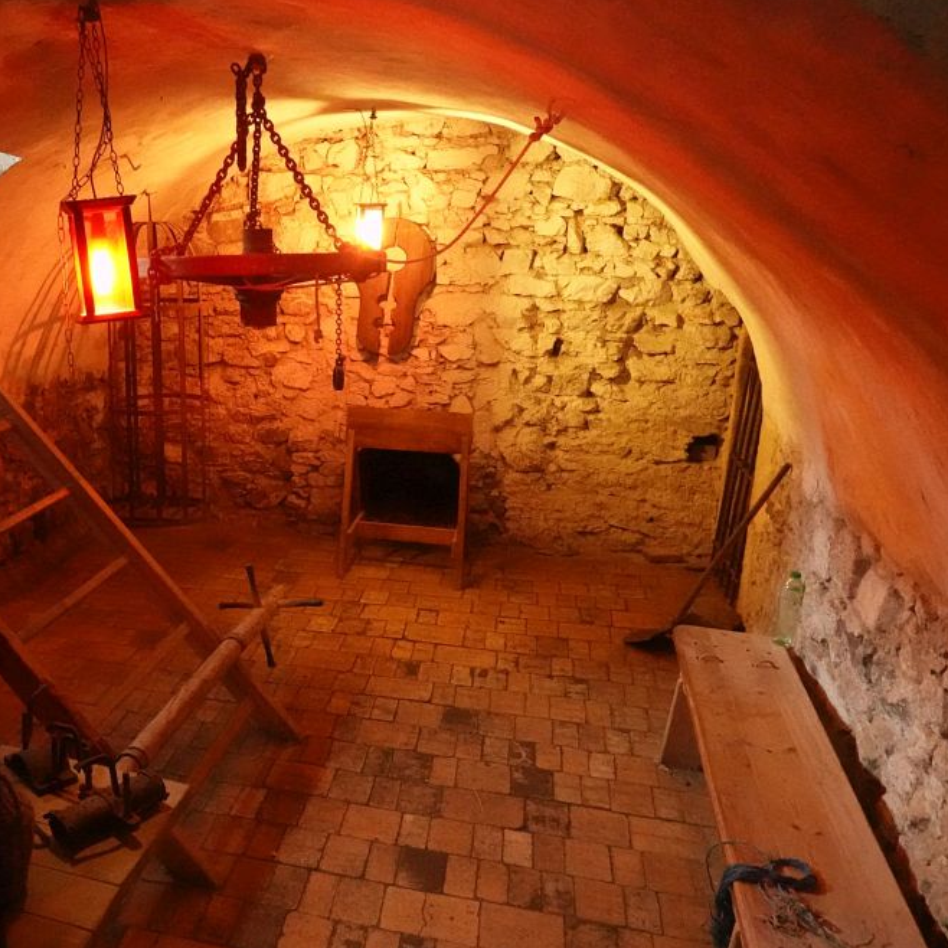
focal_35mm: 31
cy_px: 473
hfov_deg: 50.5
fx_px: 961
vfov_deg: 52.5
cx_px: 245
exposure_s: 1/8
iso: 6400
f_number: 7.1
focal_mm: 9
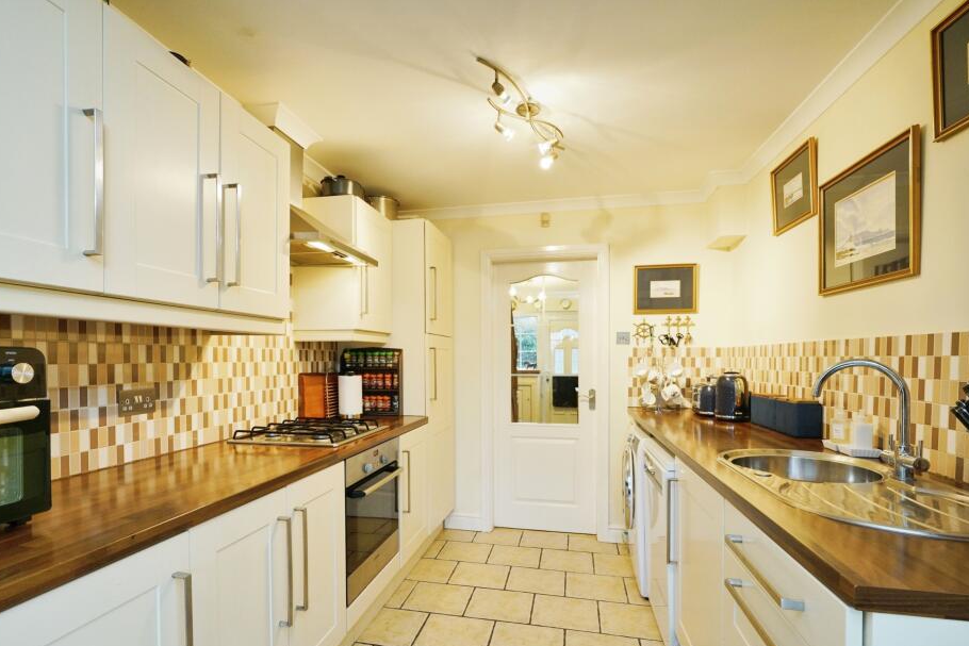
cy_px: 361
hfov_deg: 89.9
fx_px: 485
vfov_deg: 67.2
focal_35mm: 18
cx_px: 461
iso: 2000
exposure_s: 1/40
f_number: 7.1
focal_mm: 16
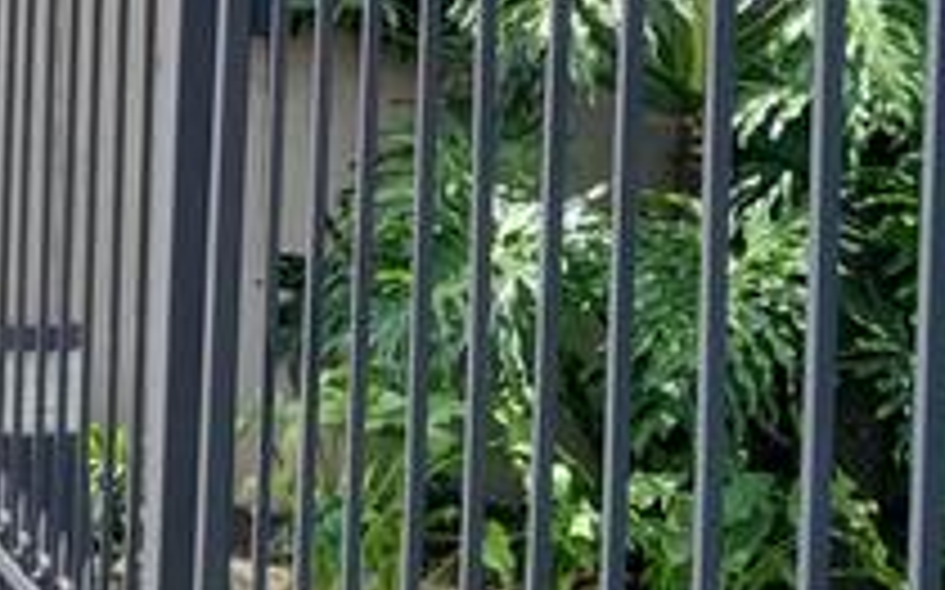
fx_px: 2703
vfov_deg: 12.2
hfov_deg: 17.3
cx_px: -594
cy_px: -99
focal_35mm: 105
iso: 40
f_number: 1.8
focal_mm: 3.98
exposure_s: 1/144
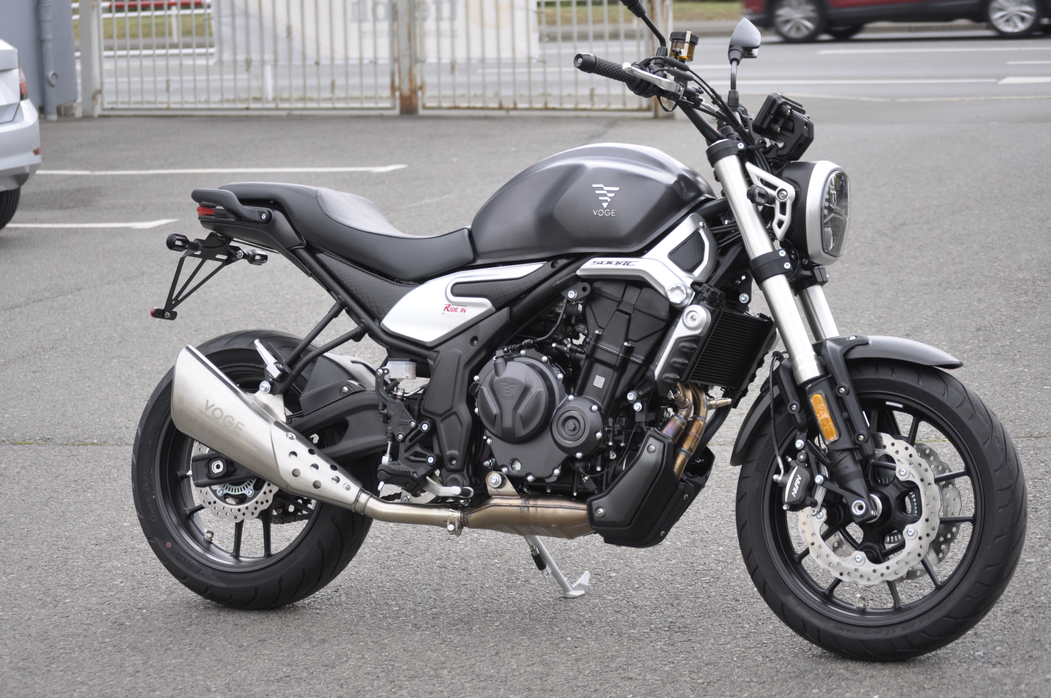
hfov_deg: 24.6
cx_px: 526
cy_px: 349
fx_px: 2406
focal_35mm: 82
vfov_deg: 16.5
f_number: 4
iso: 320
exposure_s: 1/100
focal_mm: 55
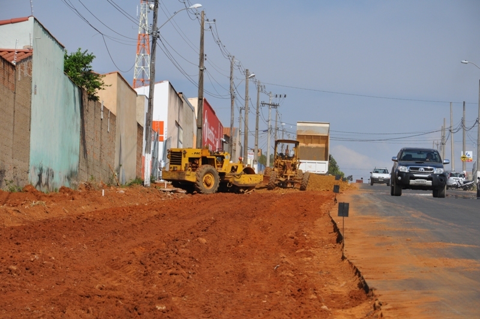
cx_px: 240
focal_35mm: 158
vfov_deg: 8.7
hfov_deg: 13.1
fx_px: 2097
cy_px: 160
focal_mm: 105
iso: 500
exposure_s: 1/1250
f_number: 9
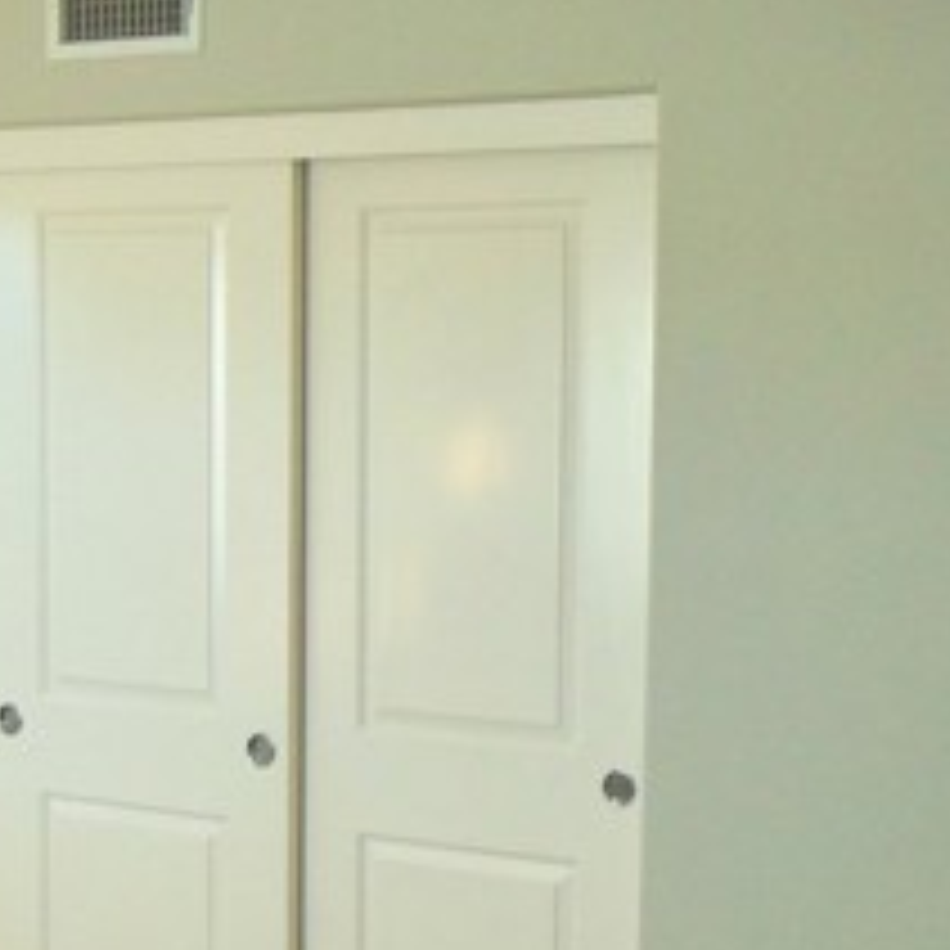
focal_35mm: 67
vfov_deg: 25.6
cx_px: 554
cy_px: 617
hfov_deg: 25.7
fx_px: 2080
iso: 80
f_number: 3
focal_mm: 4.5
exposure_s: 1/60
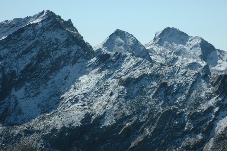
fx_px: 536
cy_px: 76
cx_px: 130
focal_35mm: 85
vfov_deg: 16.1
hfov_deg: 23.9
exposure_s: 1/400
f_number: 10
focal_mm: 48
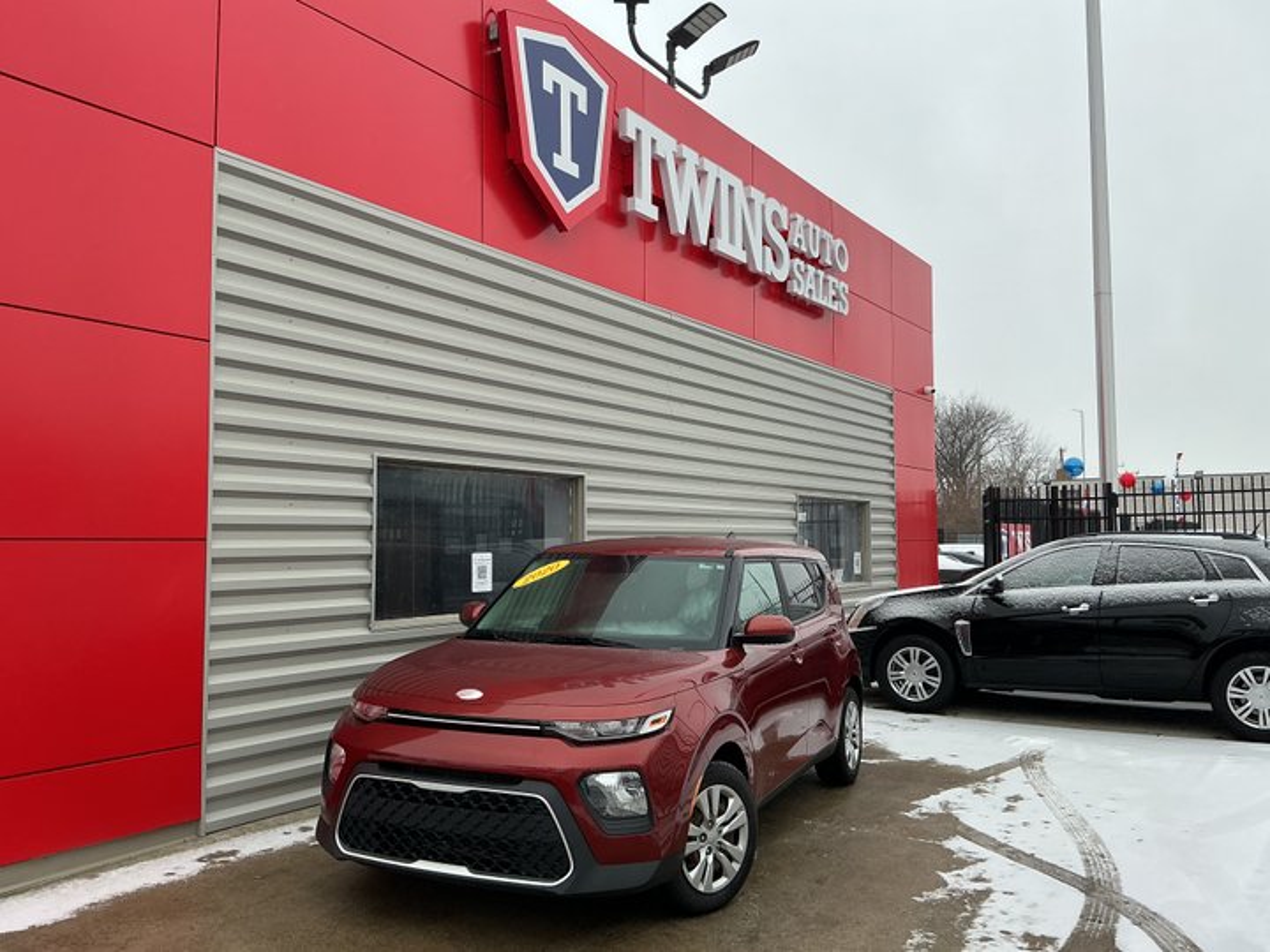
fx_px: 1064
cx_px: 635
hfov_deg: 61.7
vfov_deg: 48.2
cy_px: 476
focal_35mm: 29
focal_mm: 3
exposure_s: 1/435
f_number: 1.8
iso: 25
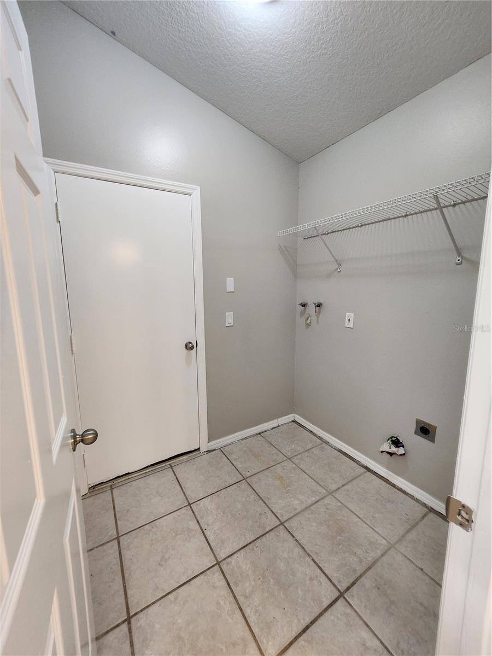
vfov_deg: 106.2
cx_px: 246
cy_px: 328
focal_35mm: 13
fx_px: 246
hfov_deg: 89.9
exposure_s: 1/60
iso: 200
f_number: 2.2
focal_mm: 1.74
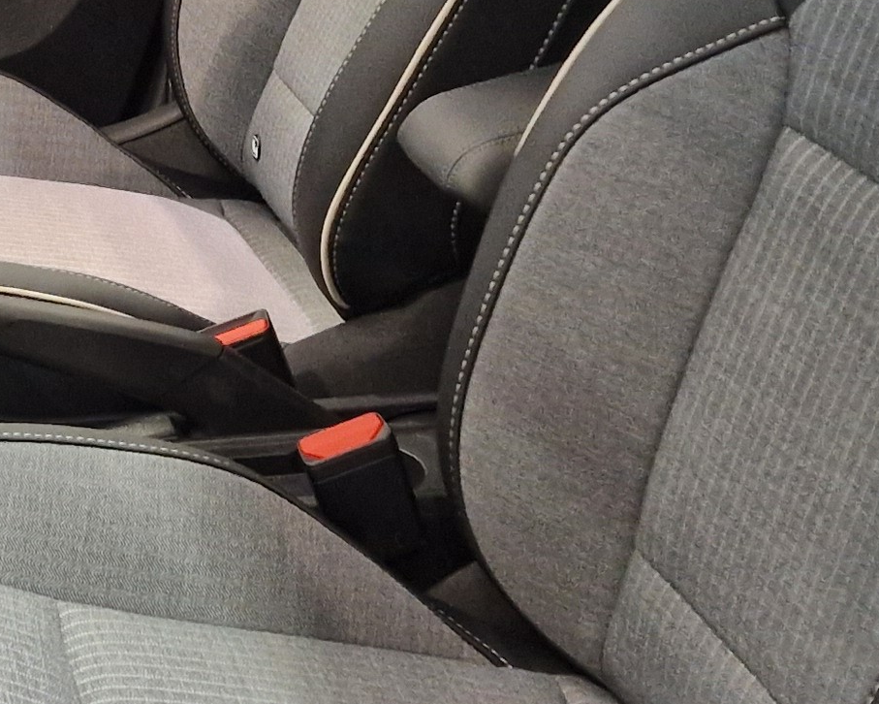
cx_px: -38
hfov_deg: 18.7
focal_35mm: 99
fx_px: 2576
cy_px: 141
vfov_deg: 15.5
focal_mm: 5.4
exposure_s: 1/100
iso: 320
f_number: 1.8
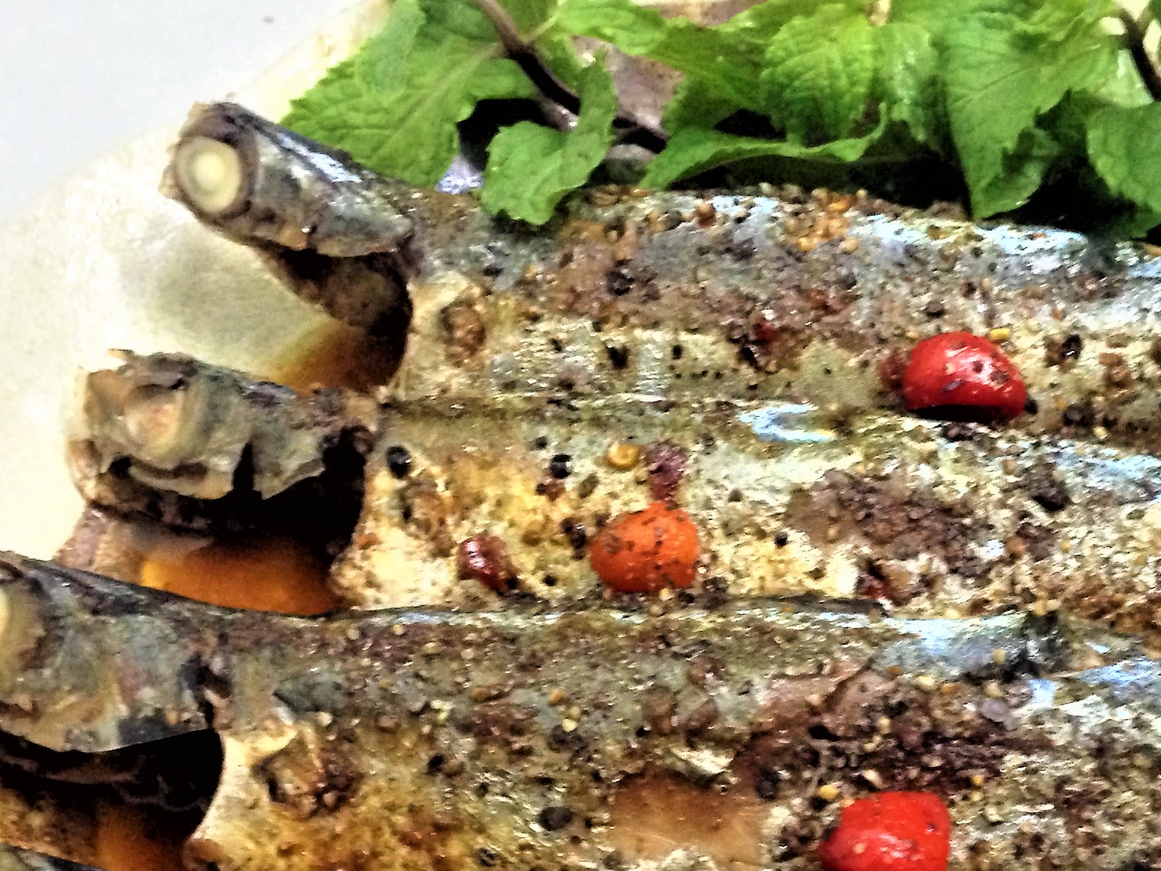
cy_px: 795
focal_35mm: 67
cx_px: 774
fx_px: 2247
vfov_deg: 21.4
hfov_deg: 28.8
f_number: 2.4
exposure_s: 1/15
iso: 400
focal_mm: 4.12
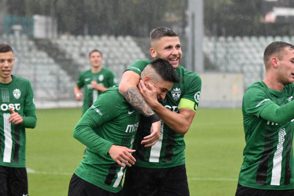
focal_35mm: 248
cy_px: 98
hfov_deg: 8.3
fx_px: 2021
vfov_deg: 5.6
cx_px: 147
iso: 2000
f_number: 5.6
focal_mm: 165
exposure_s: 1/500
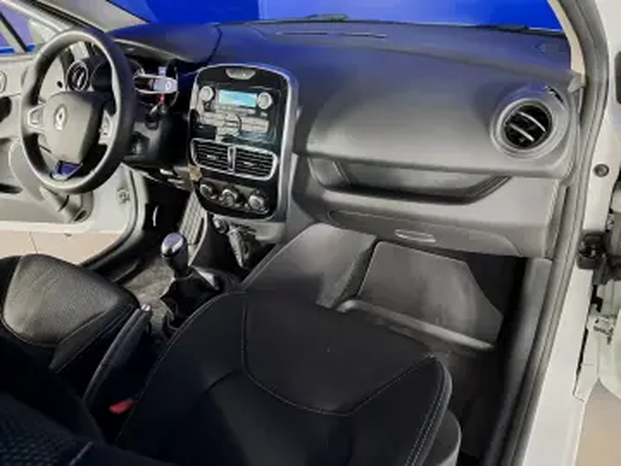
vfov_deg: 51.4
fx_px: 484
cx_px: 310
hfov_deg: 65.3
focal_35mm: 27
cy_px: 233
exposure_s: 1/20
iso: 1250
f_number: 1.8
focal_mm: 4
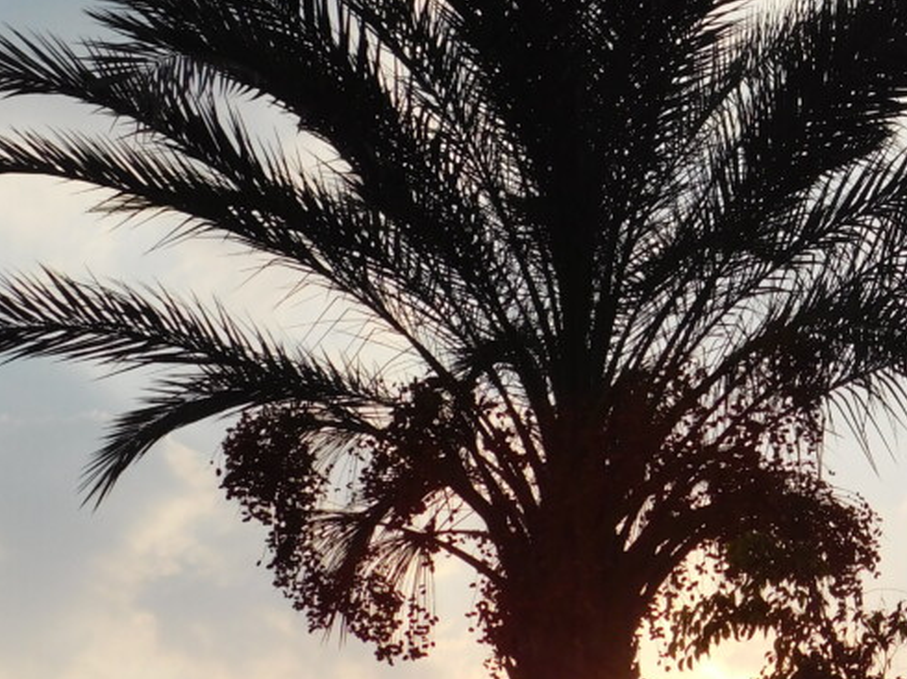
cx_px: 864
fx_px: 2567
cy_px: 142
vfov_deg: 15.0
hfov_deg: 19.6
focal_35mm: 98
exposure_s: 1/640
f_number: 7.2
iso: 125
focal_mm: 7.1
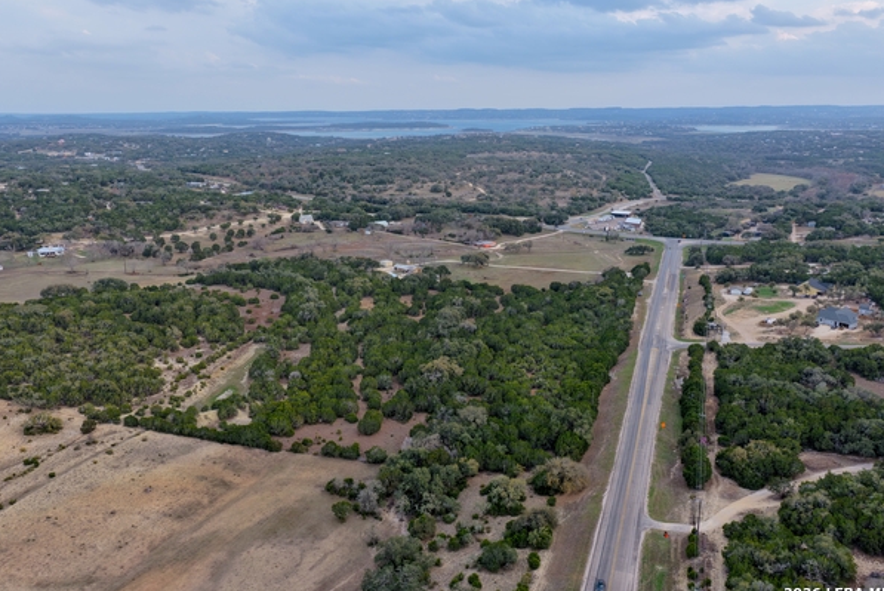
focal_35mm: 30
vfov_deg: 43.7
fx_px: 737
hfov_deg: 61.9
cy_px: 285
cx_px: 428
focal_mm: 14.45
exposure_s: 1/500
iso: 200
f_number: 2.8
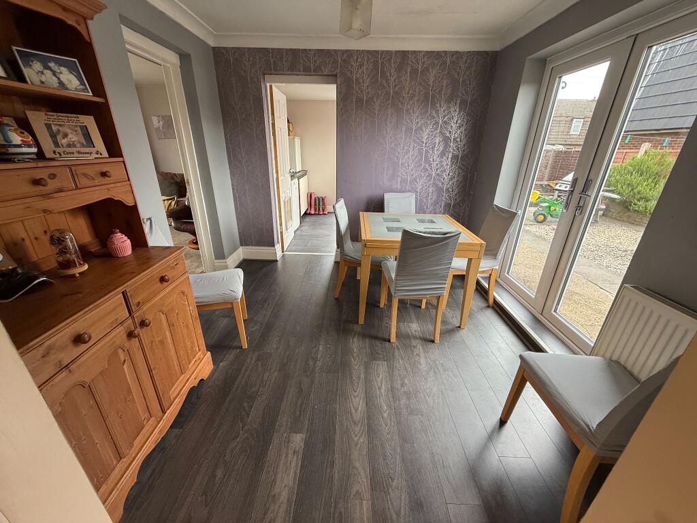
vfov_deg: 85.7
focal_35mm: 14
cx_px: 348
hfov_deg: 102.1
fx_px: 282
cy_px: 262
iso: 160
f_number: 2.2
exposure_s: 1/99
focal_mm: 2.22
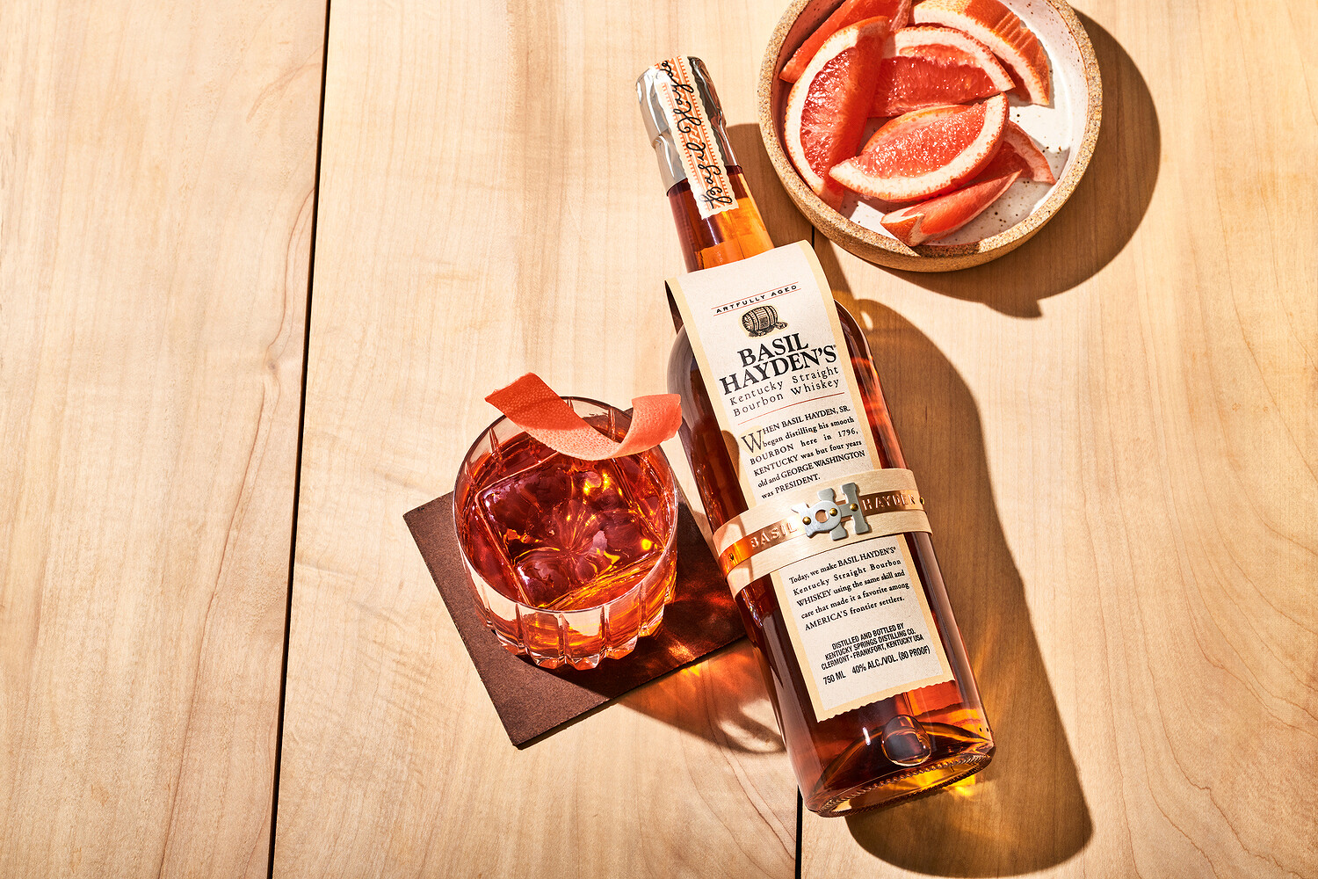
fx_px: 3112
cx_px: 659
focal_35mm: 85
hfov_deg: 23.9
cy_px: 440
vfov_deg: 16.1
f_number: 11
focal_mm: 85
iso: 100
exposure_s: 1/200
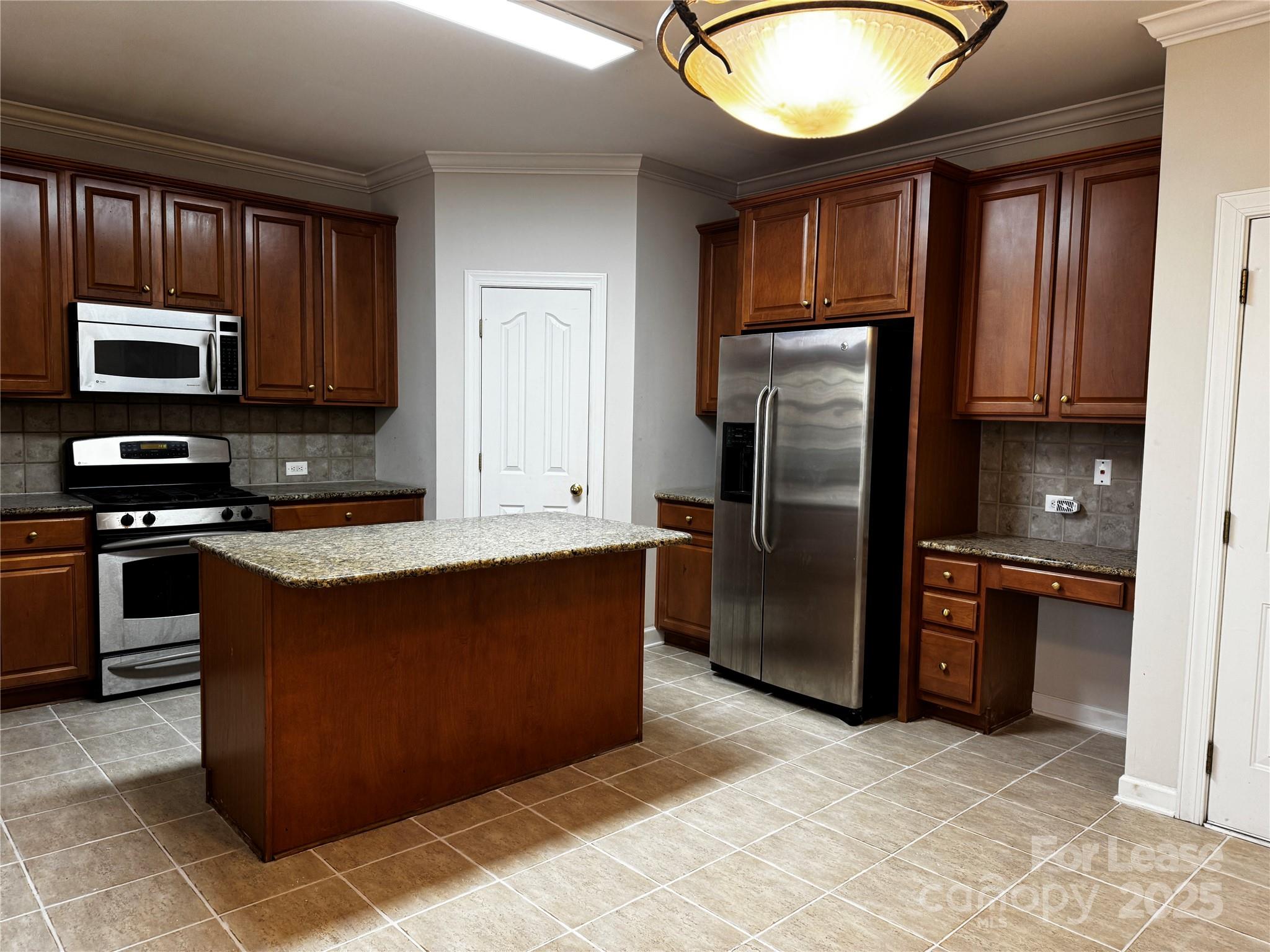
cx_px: 635
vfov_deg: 56.8
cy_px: 476
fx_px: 881
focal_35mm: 24
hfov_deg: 71.6
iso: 125
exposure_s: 1/60
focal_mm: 6.76
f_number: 1.78
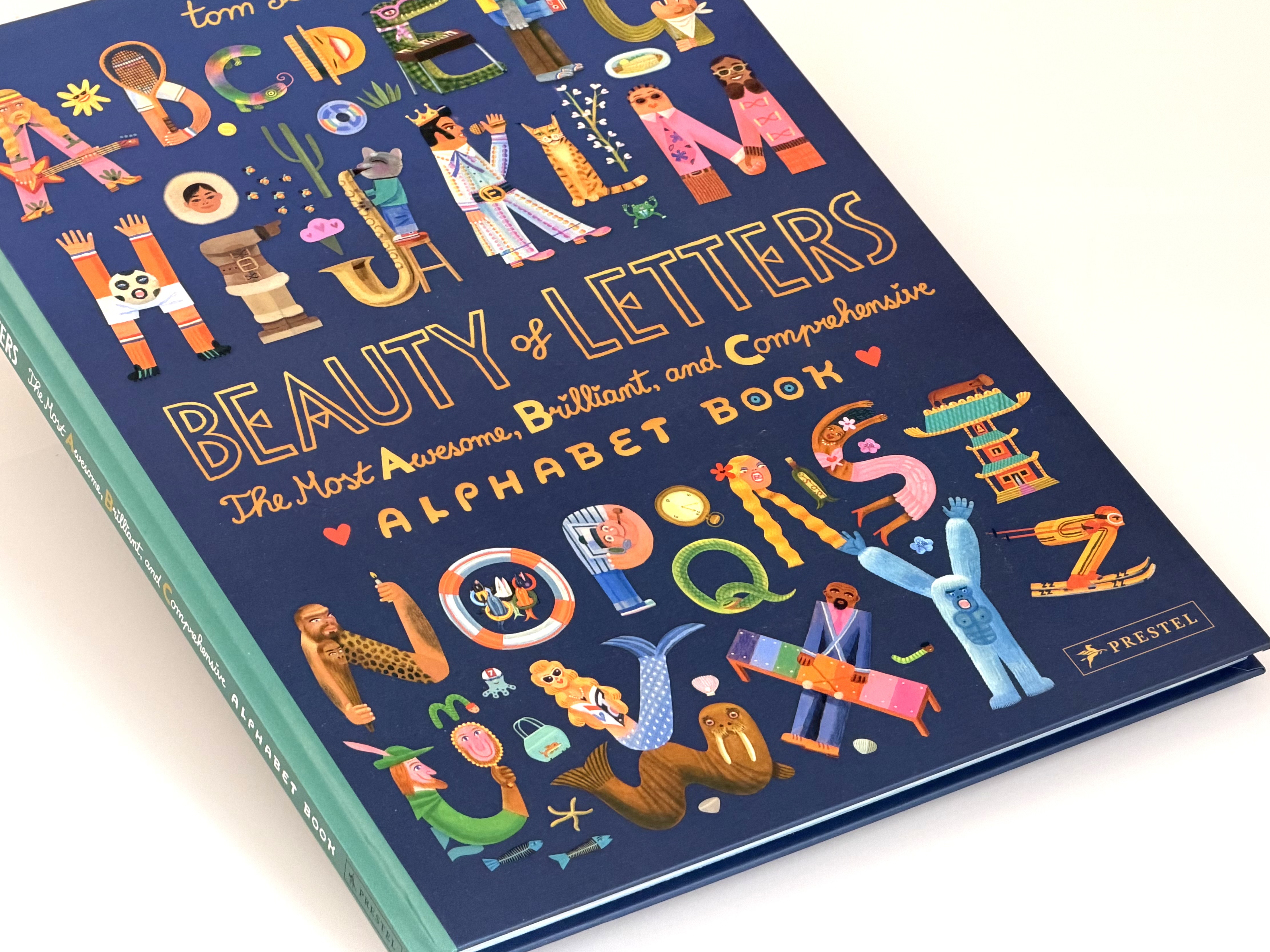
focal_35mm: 129
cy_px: 406
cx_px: 543
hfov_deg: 15.3
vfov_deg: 11.5
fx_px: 4733
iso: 200
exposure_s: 1/121
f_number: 2.8
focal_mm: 16.89
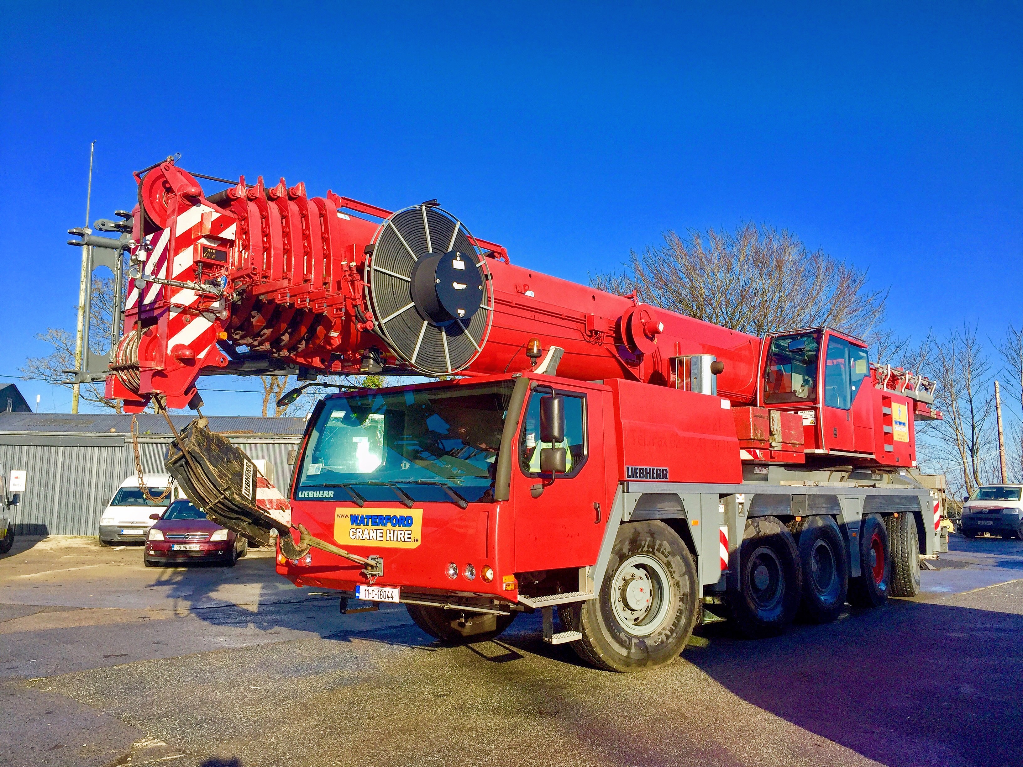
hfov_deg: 61.7
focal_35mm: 29
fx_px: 857
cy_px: 384
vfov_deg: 48.2
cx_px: 512
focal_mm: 4.15
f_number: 2.2
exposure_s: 1/1041
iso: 32
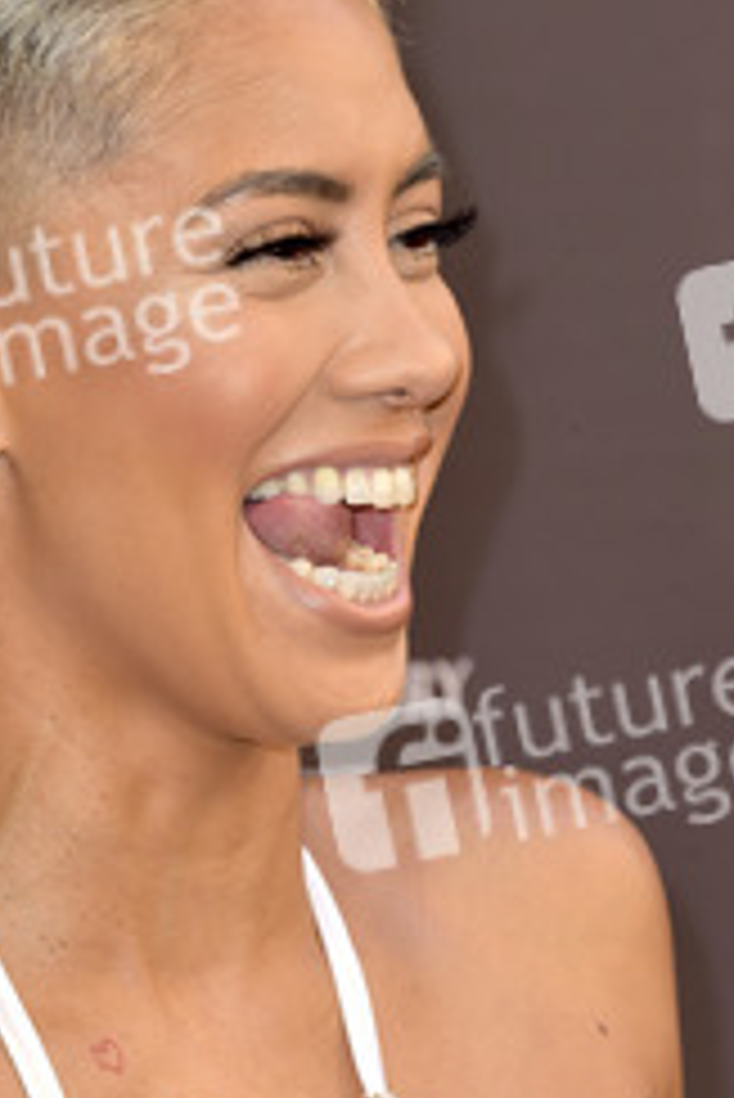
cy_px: 540
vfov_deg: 6.3
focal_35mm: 328
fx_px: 10016
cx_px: 142
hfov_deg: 4.2
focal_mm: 200
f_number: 7.1
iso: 200
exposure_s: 1/250
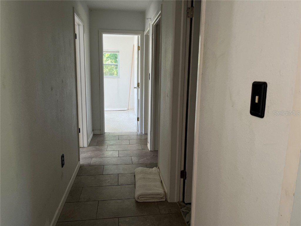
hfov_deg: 67.3
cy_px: 113
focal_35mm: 26
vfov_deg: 53.1
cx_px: 150
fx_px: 226
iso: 125
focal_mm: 5.1
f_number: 1.6
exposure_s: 1/113
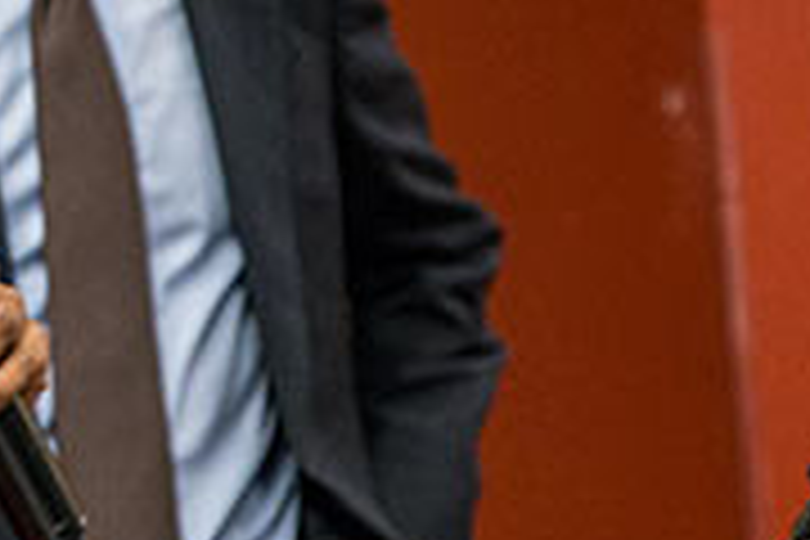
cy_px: 218
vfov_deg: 6.1
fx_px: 5085
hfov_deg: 9.1
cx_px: 22
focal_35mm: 226
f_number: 4.8
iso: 1250
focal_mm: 70
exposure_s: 1/125
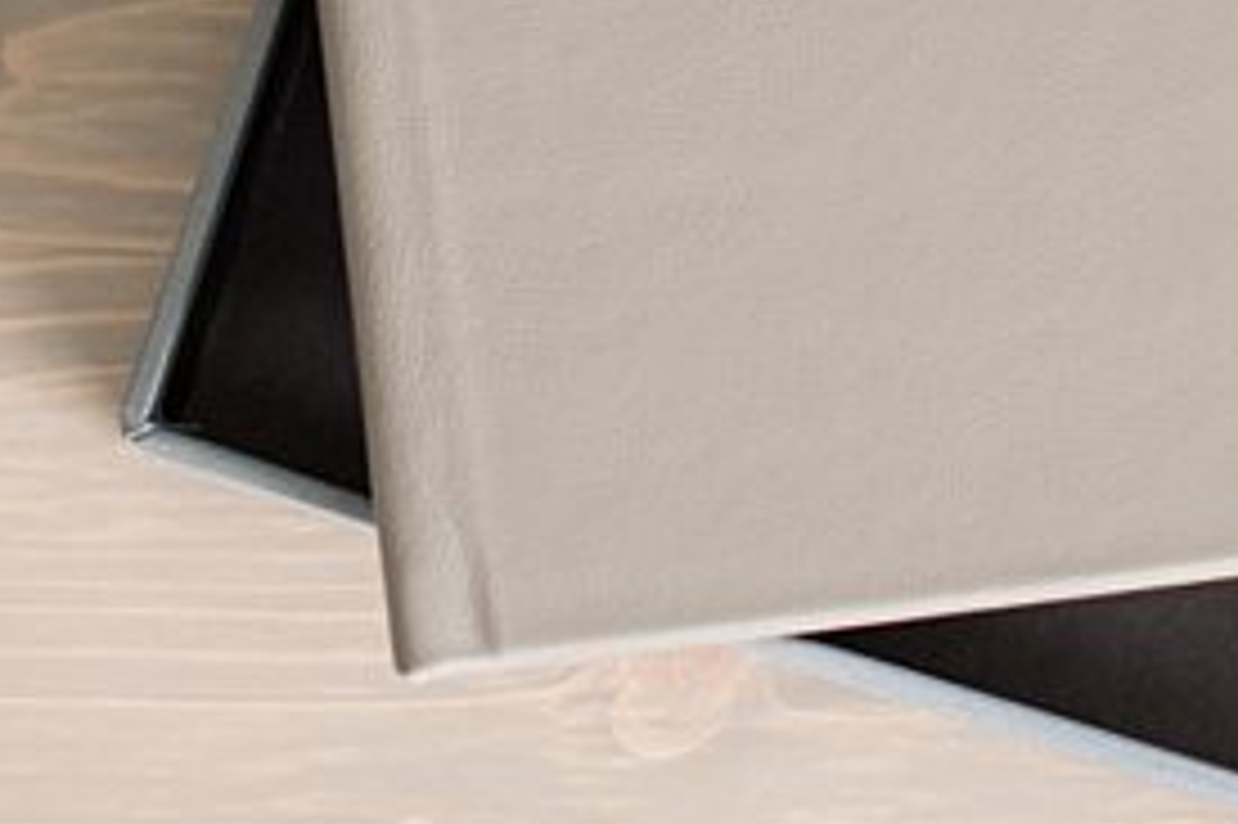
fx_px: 5636
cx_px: 693
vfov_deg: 8.2
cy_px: -380
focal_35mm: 164
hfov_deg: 12.5
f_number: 2.8
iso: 1600
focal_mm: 50
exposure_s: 1/200
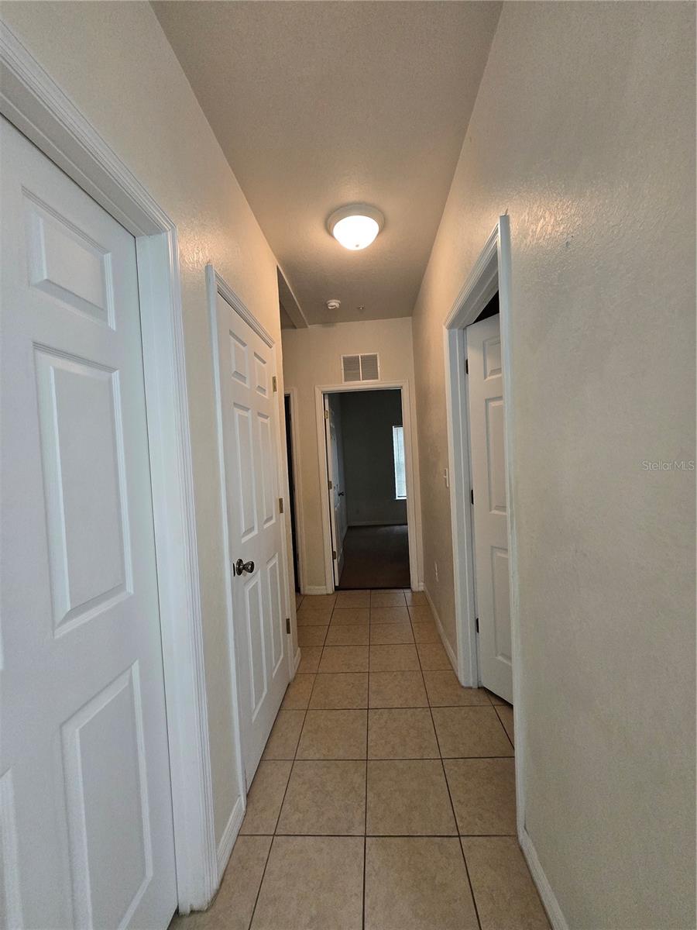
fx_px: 349
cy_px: 465
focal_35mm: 13
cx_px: 348
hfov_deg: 89.9
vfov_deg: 106.2
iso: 320
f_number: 2.2
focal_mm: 1.7
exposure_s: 1/60
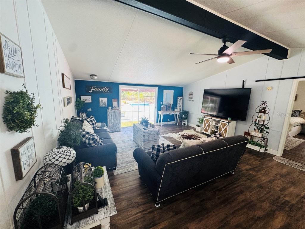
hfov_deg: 102.1
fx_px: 123
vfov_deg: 85.7
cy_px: 114
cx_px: 152
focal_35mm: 14
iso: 125
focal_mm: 2.22
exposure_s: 1/120
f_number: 2.2
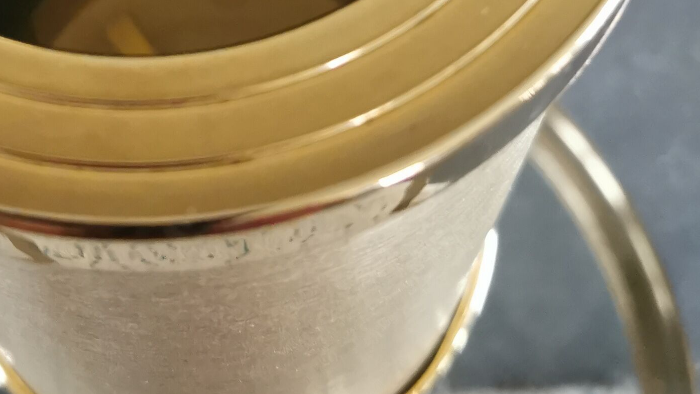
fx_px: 1429
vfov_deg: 13.3
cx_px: 185
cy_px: -412
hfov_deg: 27.2
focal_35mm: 77
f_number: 1.6
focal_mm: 5.56
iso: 400
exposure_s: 1/60
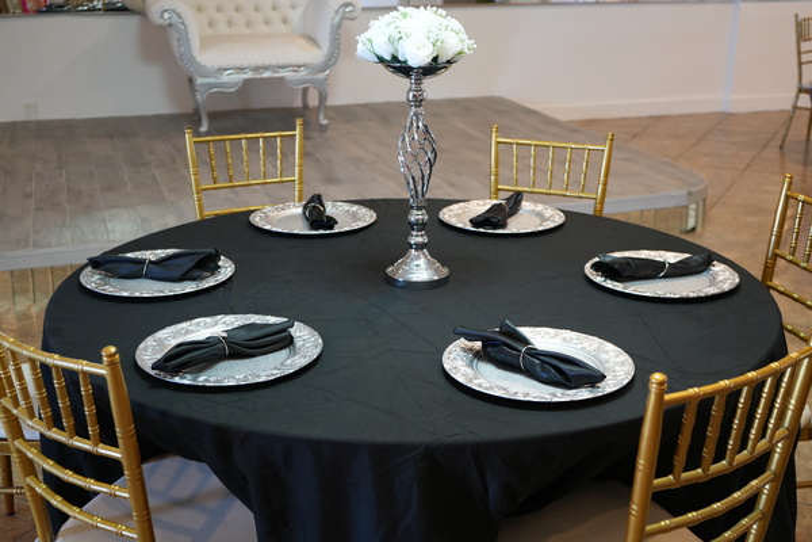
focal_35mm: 44
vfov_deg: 30.5
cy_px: 271
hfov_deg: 44.5
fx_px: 992
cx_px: 406
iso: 1250
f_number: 4.5
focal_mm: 44
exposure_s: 1/50
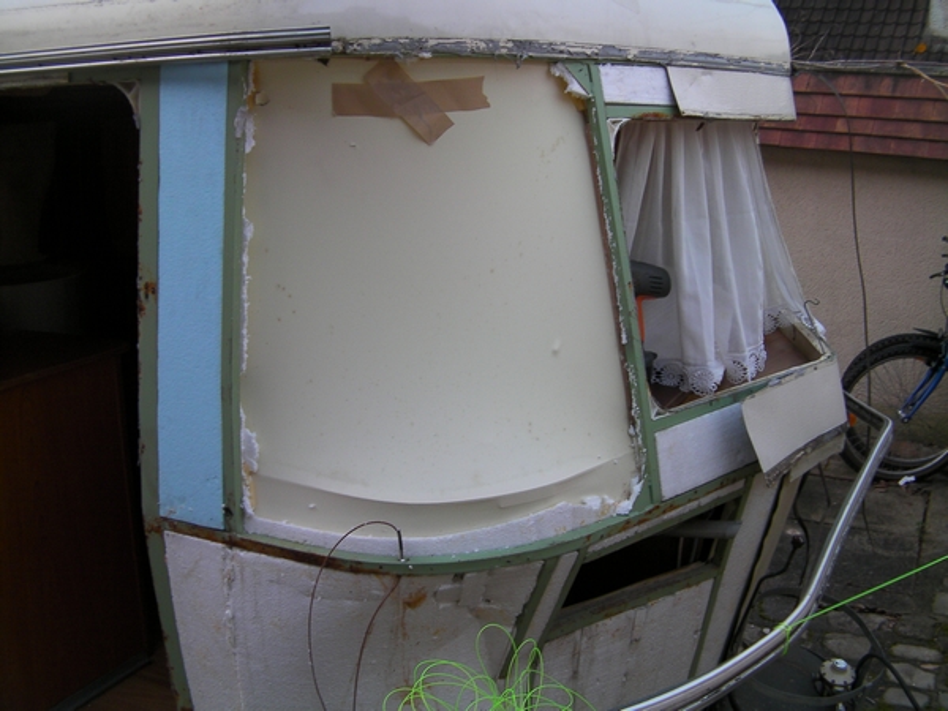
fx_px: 1041
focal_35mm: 38
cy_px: 356
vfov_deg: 37.7
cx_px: 474
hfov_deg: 49.0
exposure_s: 1/30
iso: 79
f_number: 3.5
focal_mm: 6.8
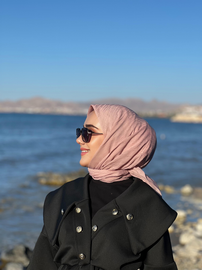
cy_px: 135
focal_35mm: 77
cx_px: 101
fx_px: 599
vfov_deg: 25.3
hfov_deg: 19.1
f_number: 2.8
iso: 32
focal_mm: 9
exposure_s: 1/861
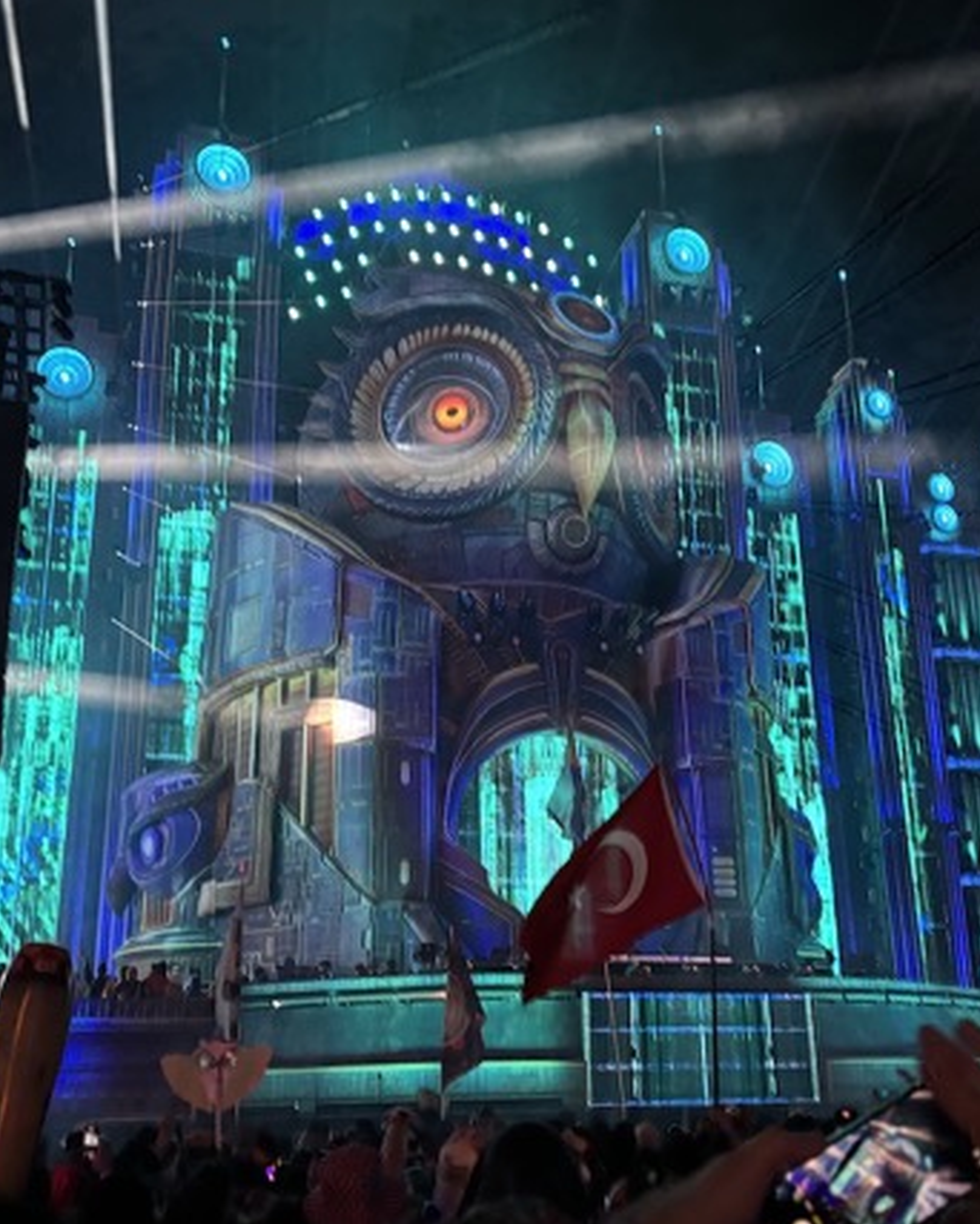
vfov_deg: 47.9
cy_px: 639
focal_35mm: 38
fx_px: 1377
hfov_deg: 39.2
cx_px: 513
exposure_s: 1/34
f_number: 1.6
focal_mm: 5.96
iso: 500
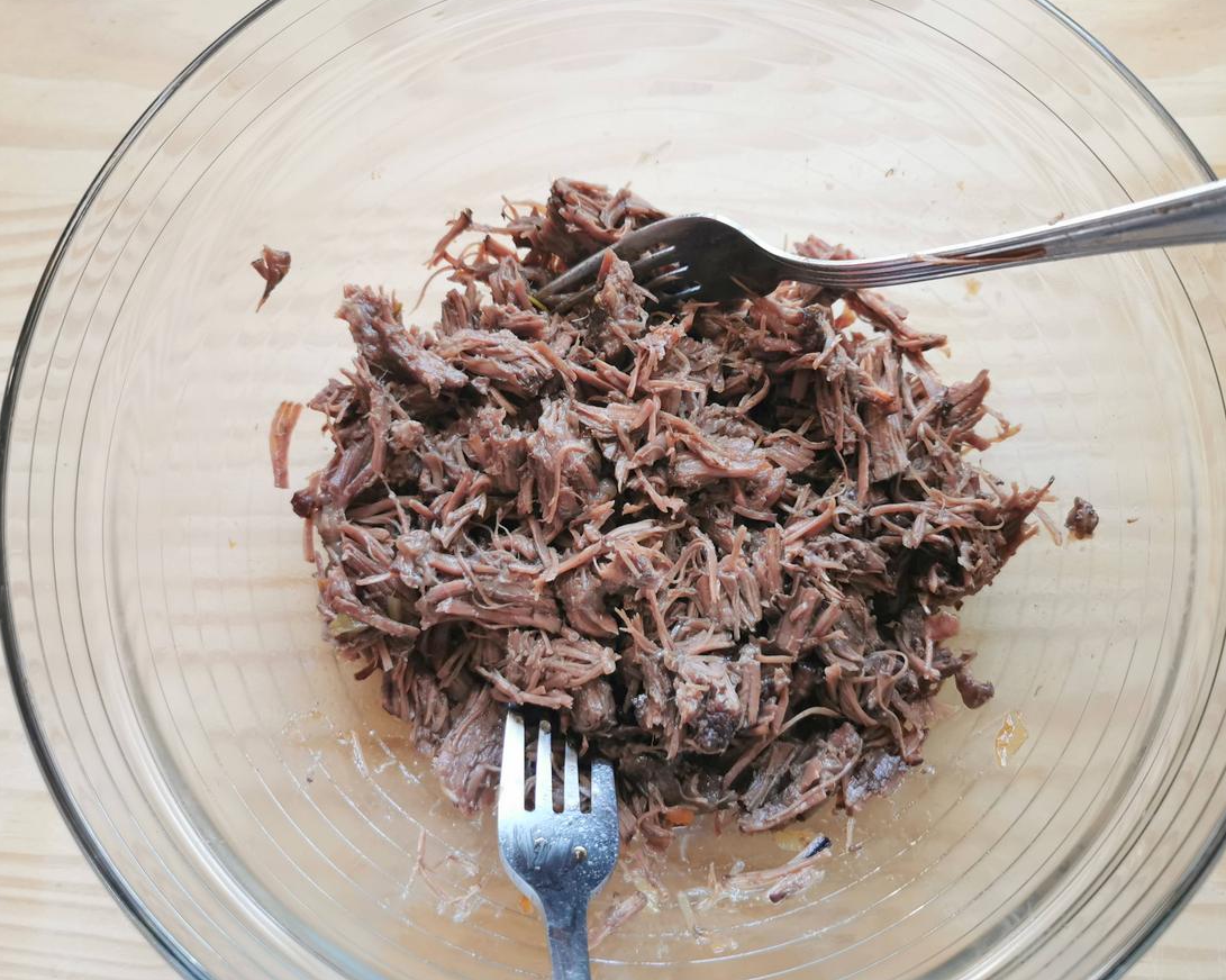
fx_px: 1052
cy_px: 480
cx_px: 615
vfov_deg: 49.9
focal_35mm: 29
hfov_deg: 60.5
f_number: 1.6
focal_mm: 5.56
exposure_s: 1/50
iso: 125
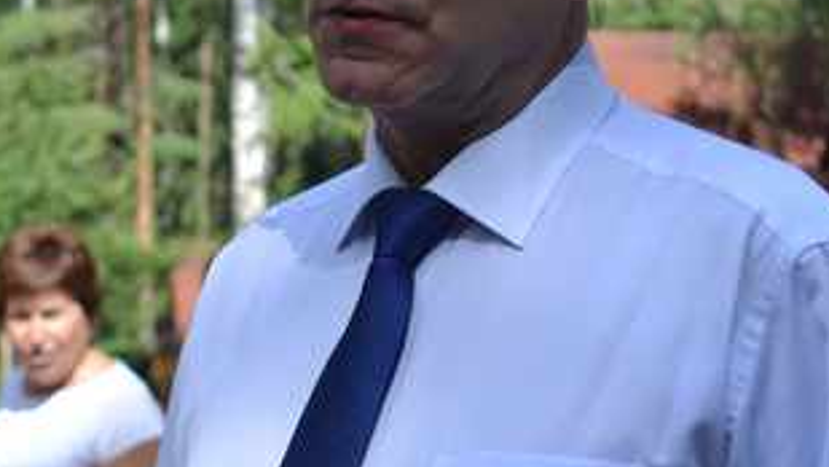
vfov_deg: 5.4
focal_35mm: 223
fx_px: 4911
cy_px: 200
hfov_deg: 9.6
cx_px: 201
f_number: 5.6
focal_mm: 55
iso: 100
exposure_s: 1/125
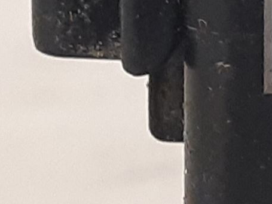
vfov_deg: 12.2
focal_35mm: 117
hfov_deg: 16.1
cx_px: 334
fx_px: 919
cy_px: 273
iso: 200
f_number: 1.7
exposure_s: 1/33
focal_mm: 3.93
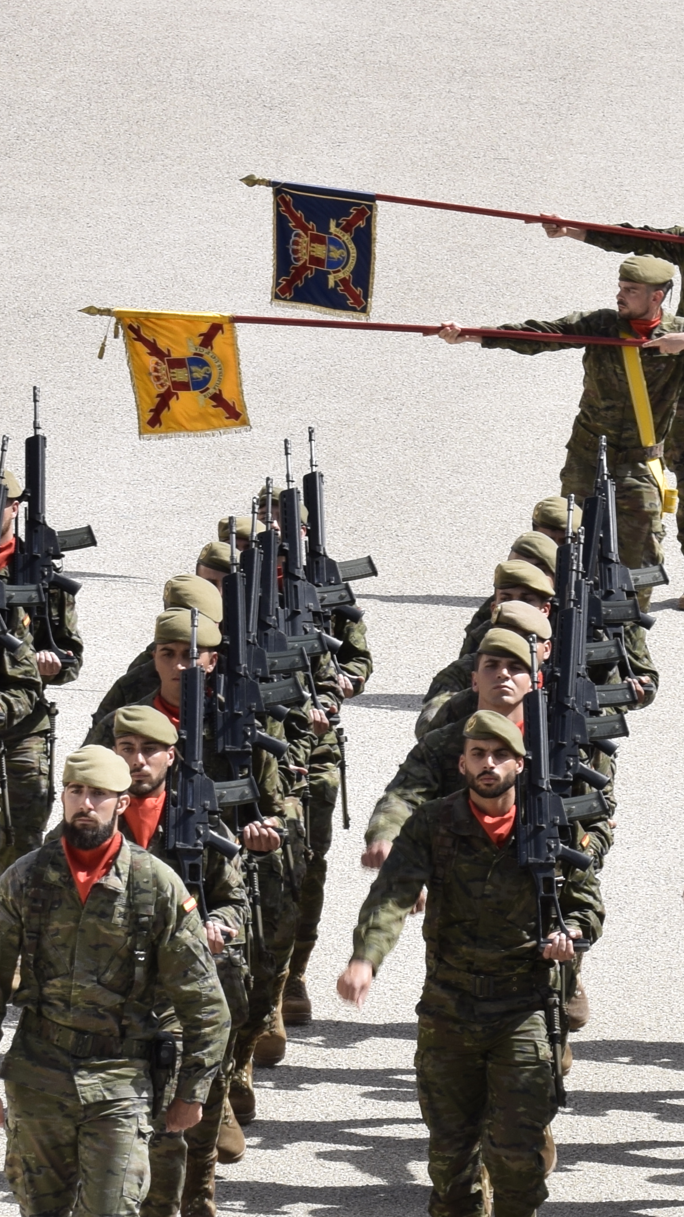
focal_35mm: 411
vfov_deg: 5.3
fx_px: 13251
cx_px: 1121
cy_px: 845
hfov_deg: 2.9
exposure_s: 1/125
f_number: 13
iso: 100
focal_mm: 92
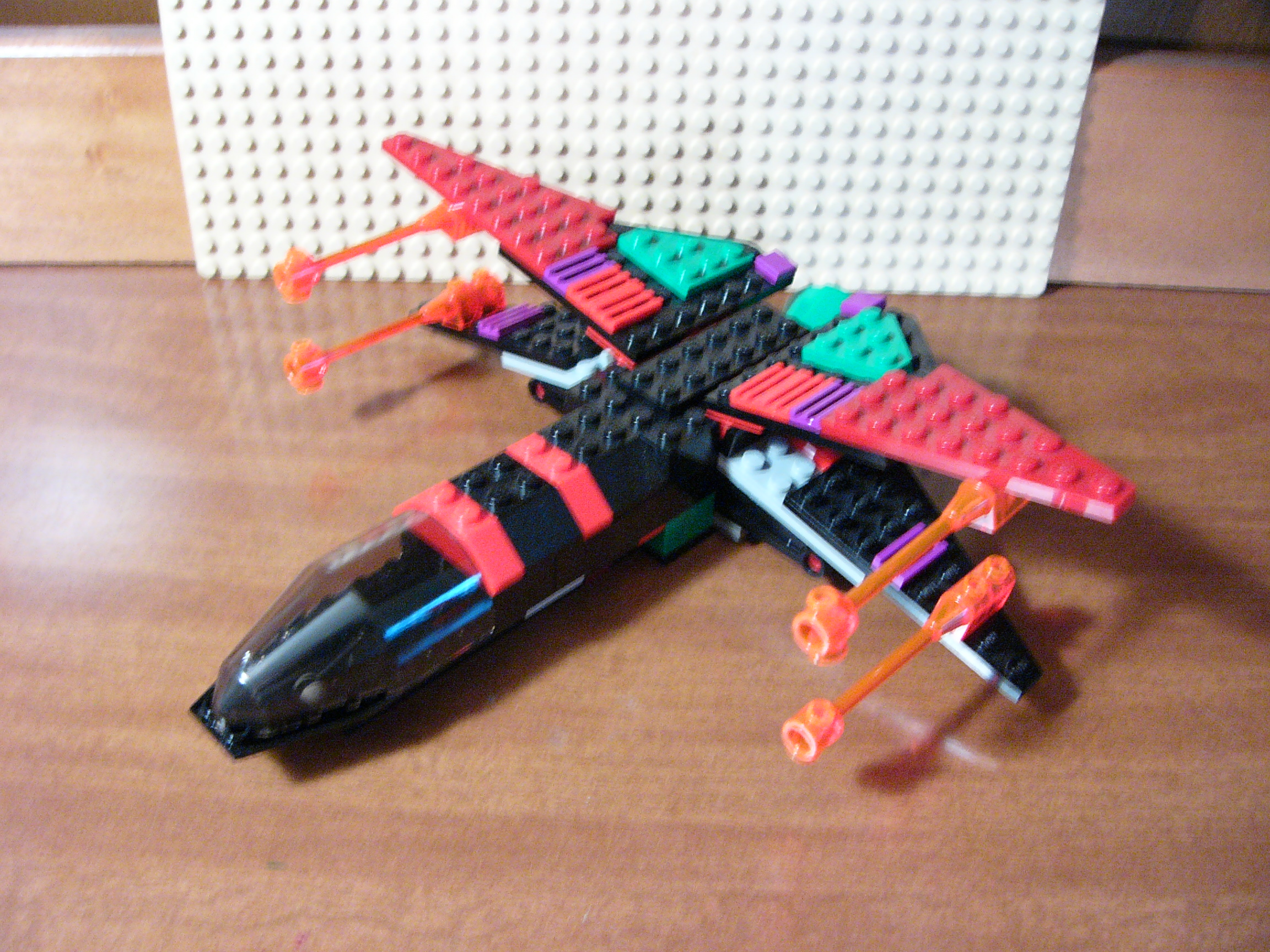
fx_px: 1321
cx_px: 635
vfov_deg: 39.7
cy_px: 476
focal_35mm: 36
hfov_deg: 51.4
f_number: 2.8
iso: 200
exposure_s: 1/6
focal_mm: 6
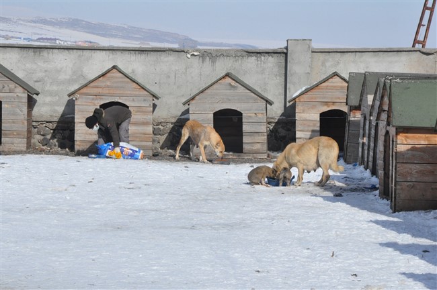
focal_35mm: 158
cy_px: 145
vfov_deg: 8.7
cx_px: 218
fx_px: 1910
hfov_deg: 13.1
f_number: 18
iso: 1600
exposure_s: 1/1250
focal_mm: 105
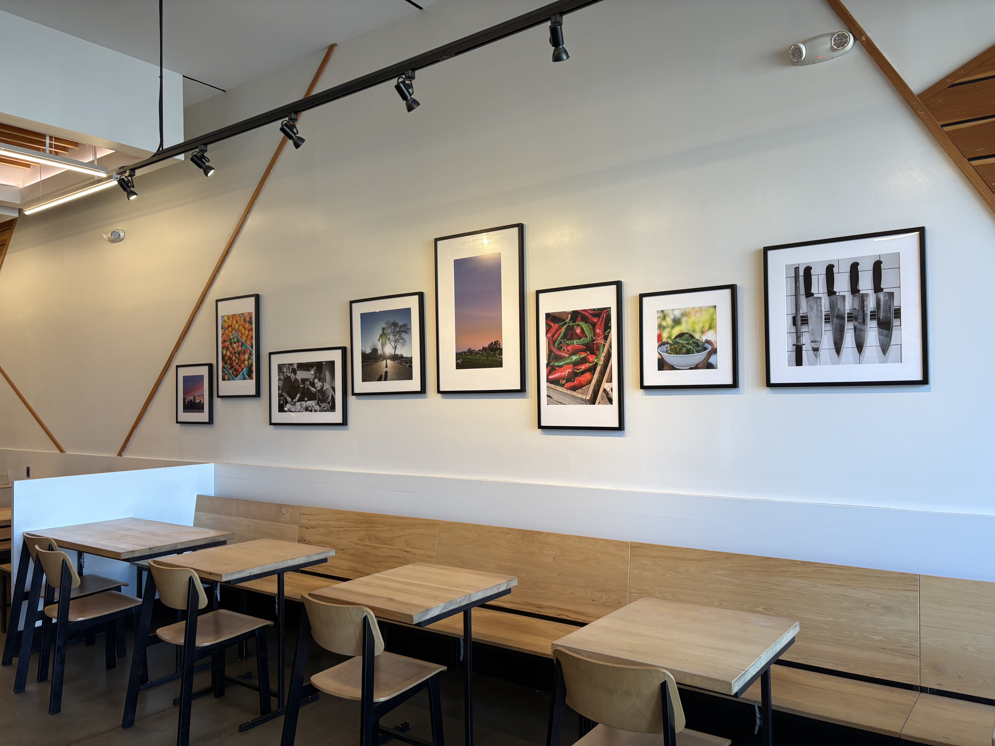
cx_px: 498
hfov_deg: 67.3
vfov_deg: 53.1
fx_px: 747
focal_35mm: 26
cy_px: 373
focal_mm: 5.96
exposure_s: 1/136
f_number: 1.6
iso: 64
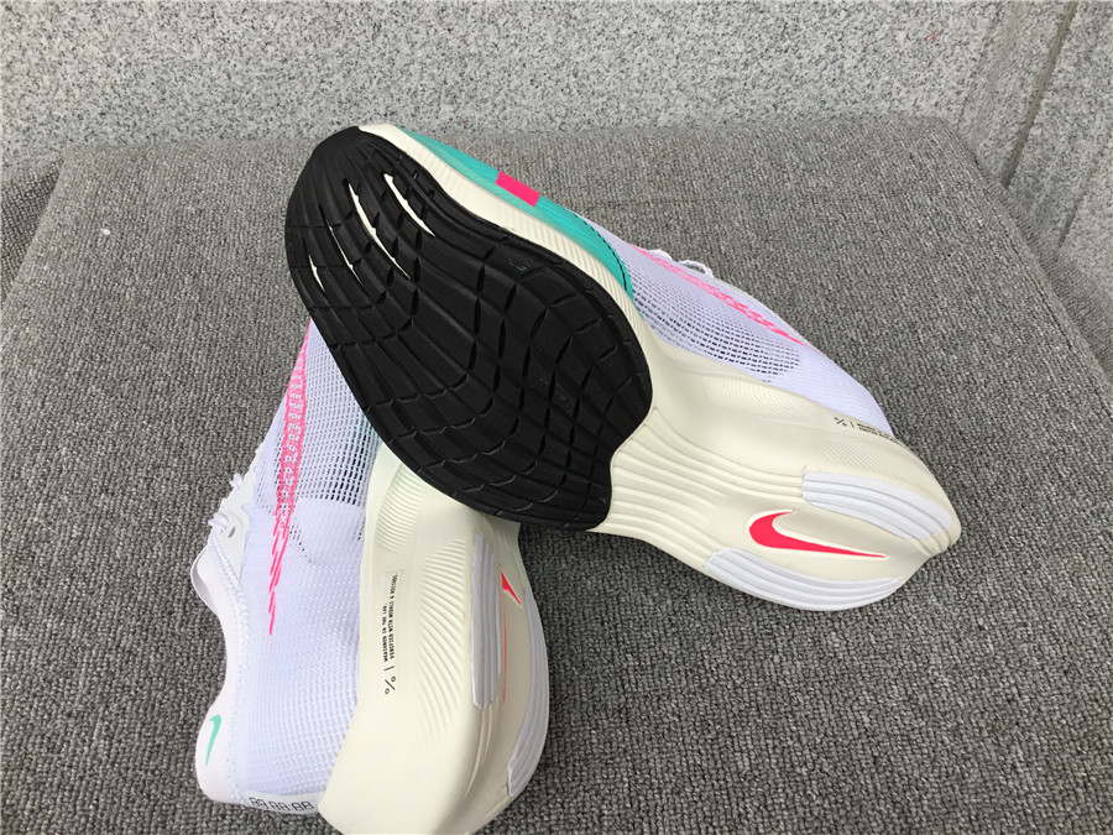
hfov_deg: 58.4
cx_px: 556
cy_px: 418
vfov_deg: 45.4
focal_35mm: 31
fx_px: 997
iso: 25
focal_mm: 3.3
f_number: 2.4
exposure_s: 1/190
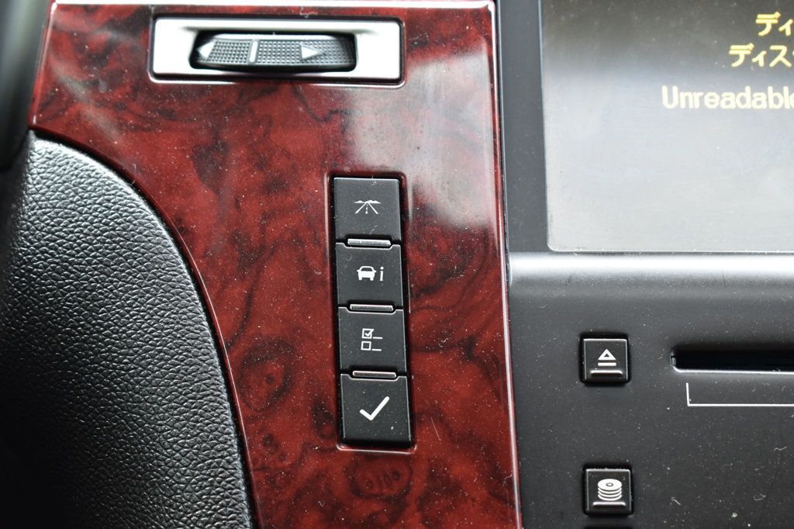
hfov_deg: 24.6
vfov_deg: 16.5
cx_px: 397
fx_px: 1819
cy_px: 264
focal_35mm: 82
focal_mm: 55
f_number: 6.3
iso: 560
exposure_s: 1/15
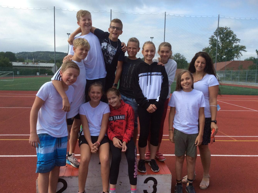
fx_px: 238
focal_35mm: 32
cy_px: 96
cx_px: 129
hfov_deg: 56.9
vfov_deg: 44.0
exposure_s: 1/1144
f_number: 2.4
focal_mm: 3.3
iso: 32
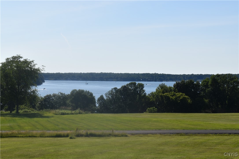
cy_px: 80
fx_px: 548
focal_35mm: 82
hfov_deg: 24.6
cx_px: 120
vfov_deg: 16.6
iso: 100
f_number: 14
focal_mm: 55
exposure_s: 1/200
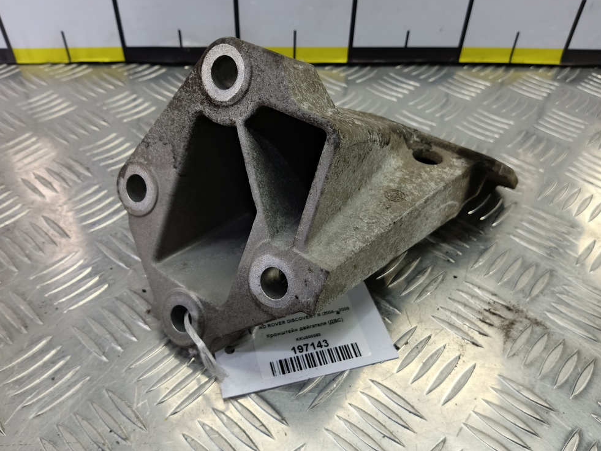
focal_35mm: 24
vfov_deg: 56.8
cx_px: 294
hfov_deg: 71.6
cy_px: 216
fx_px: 417
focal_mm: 4.11
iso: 129
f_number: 1.6
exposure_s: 1/33.3
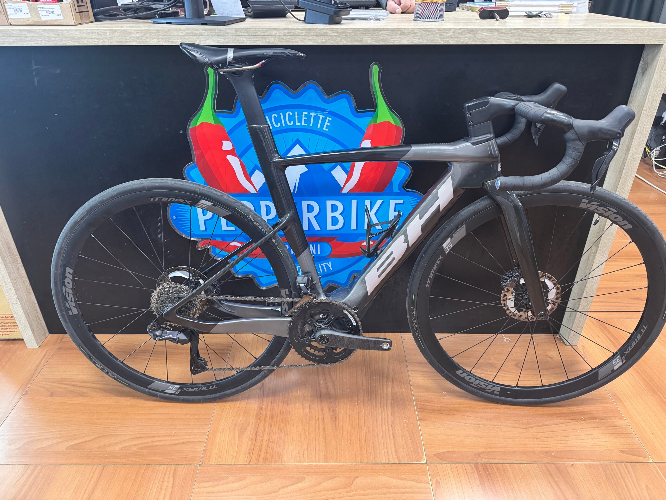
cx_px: 333
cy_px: 250
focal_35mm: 24
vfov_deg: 56.8
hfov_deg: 71.6
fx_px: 462
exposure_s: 1/50
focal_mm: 6.76
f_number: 1.78
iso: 400
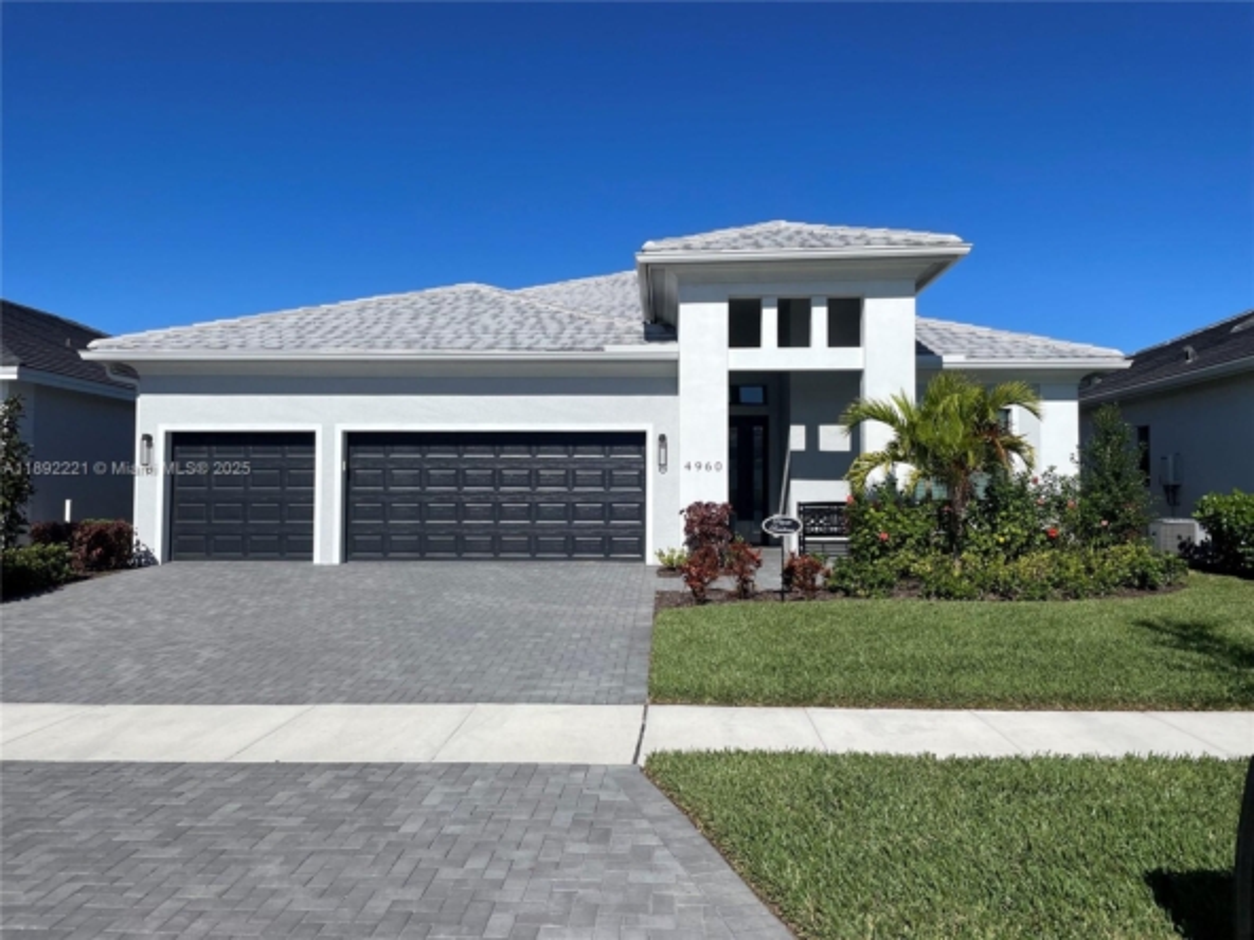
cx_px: 627
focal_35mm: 26
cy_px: 470
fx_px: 942
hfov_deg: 67.3
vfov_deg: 53.1
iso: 50
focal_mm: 4.2
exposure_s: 1/9804
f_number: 1.6
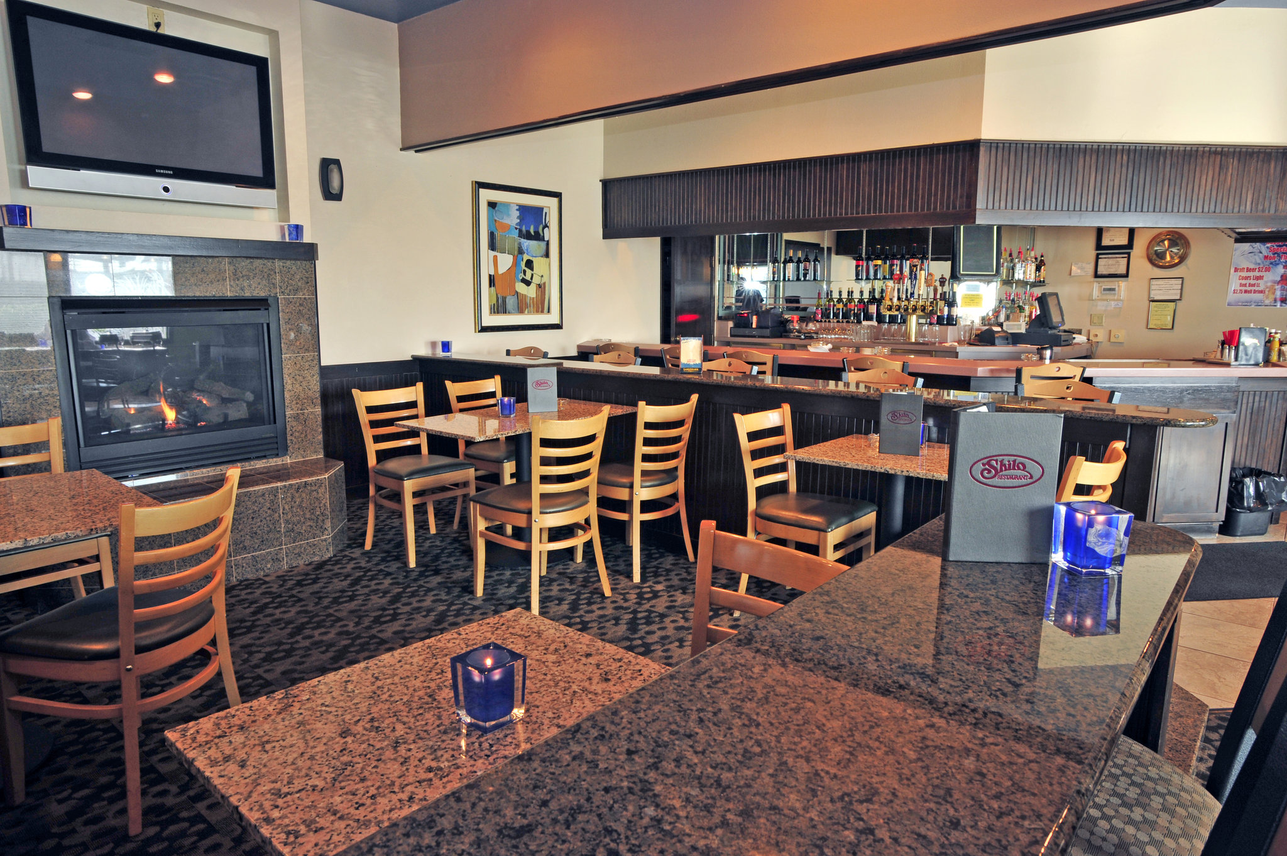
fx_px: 822
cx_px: 644
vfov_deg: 55.0
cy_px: 428
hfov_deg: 76.1
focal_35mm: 23
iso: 800
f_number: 13
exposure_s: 1/6
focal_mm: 23
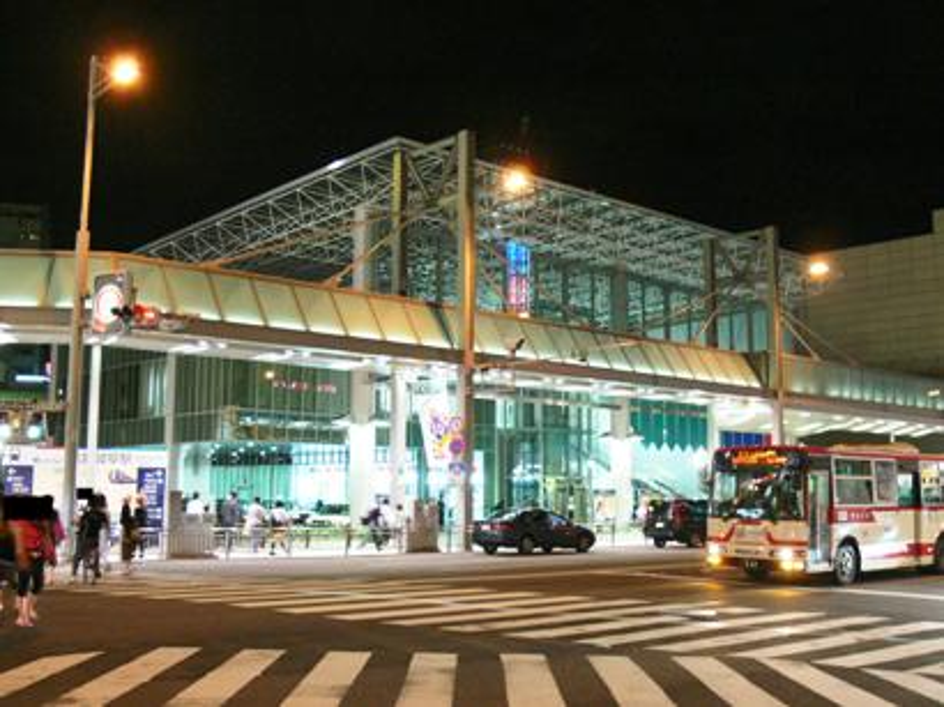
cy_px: 354
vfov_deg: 36.8
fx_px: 1063
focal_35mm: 39
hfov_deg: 47.9
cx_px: 472
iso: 200
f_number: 2.8
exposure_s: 1/8
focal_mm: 8
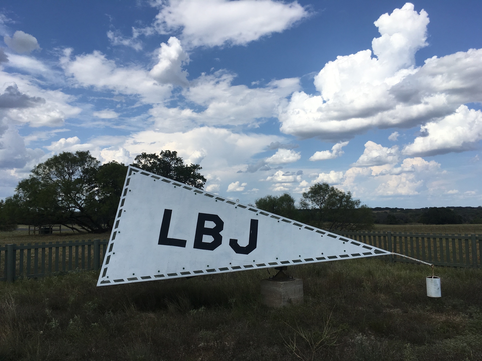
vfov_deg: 48.2
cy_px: 180
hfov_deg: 61.7
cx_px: 241
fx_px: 404
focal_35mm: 29
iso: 25
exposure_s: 1/2849
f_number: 2.2
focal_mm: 4.15
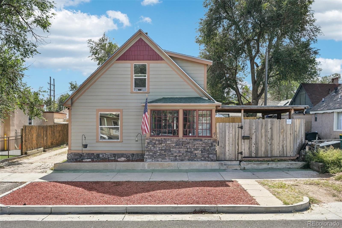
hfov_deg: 61.9
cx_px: 171
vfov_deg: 43.6
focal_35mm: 30
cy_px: 114
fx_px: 285
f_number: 8
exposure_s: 1/60
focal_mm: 30
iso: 100
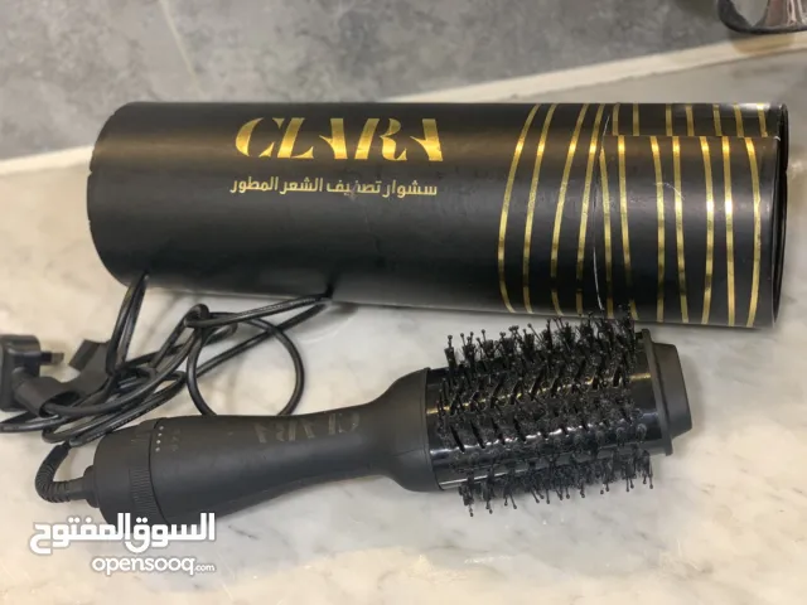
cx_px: 404
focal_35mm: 52
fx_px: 1212
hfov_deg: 36.8
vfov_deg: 28.0
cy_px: 302
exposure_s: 1/50
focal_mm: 6
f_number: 2.4
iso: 200
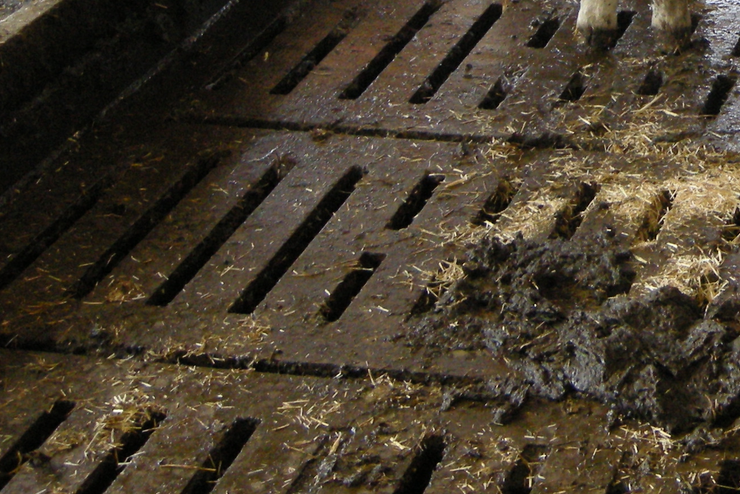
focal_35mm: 111
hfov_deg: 17.5
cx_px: 913
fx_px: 2282
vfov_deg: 11.9
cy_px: -174
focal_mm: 7.5
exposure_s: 1/71
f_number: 2.7
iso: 239
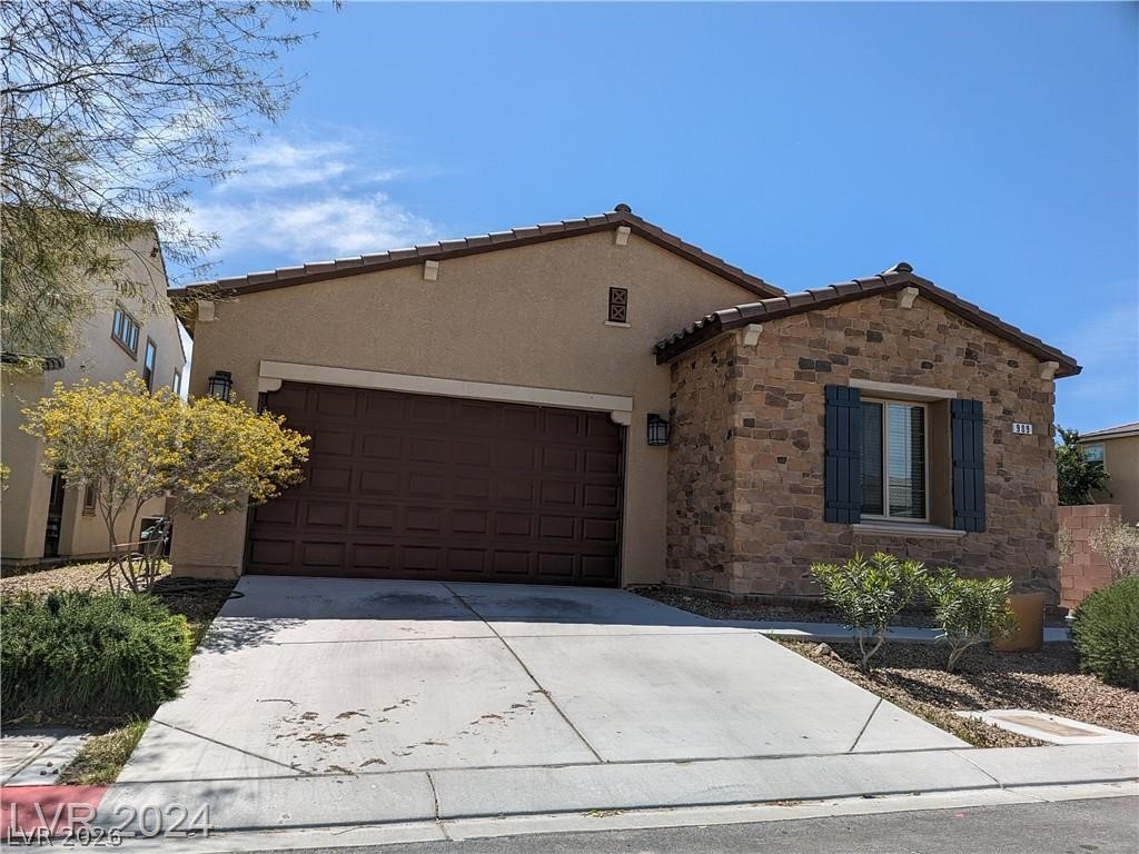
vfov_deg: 56.8
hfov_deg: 71.6
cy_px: 427
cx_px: 570
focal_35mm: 24
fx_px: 790
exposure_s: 1/3175
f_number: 1.7
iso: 51
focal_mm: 4.53
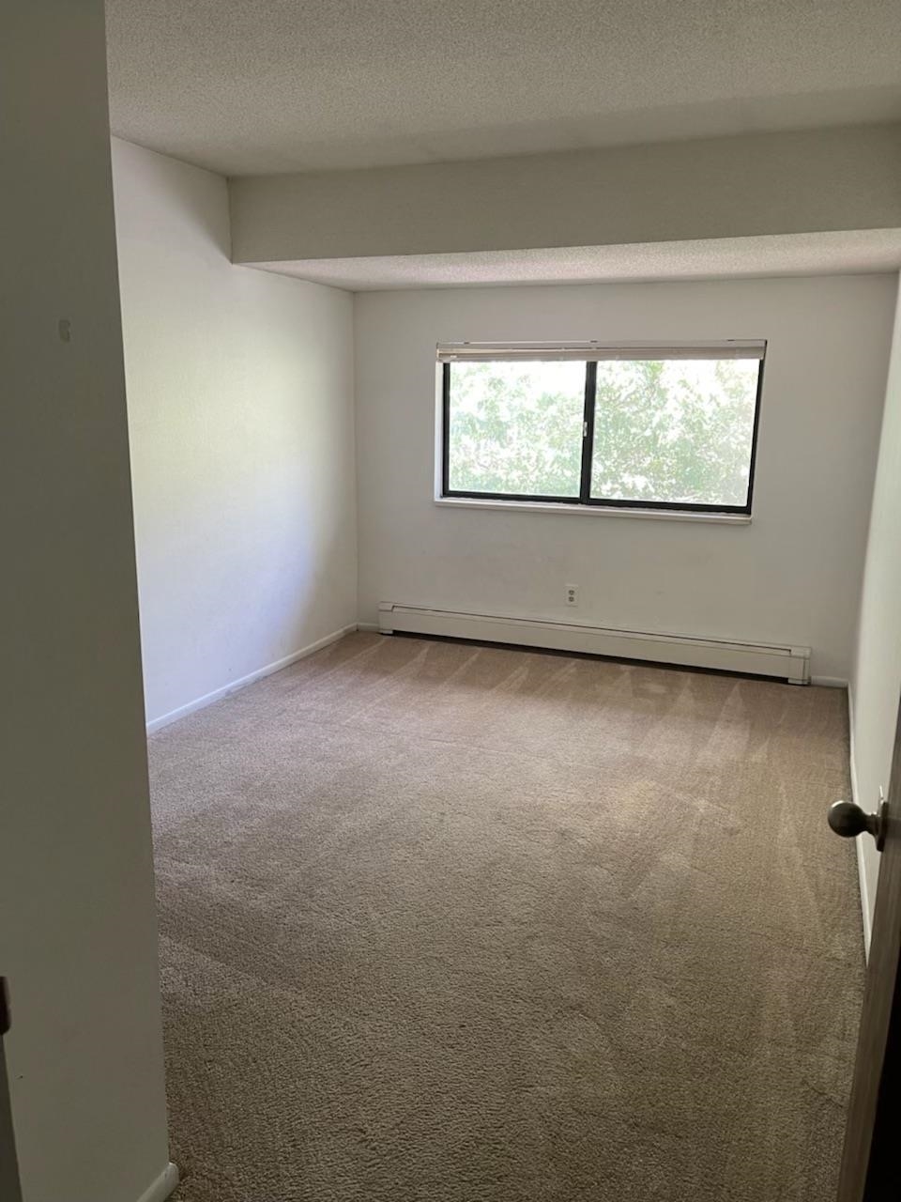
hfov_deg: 53.1
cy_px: 601
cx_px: 450
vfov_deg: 67.3
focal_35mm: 26
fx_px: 902
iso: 160
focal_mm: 5.1
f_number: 1.6
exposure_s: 1/60
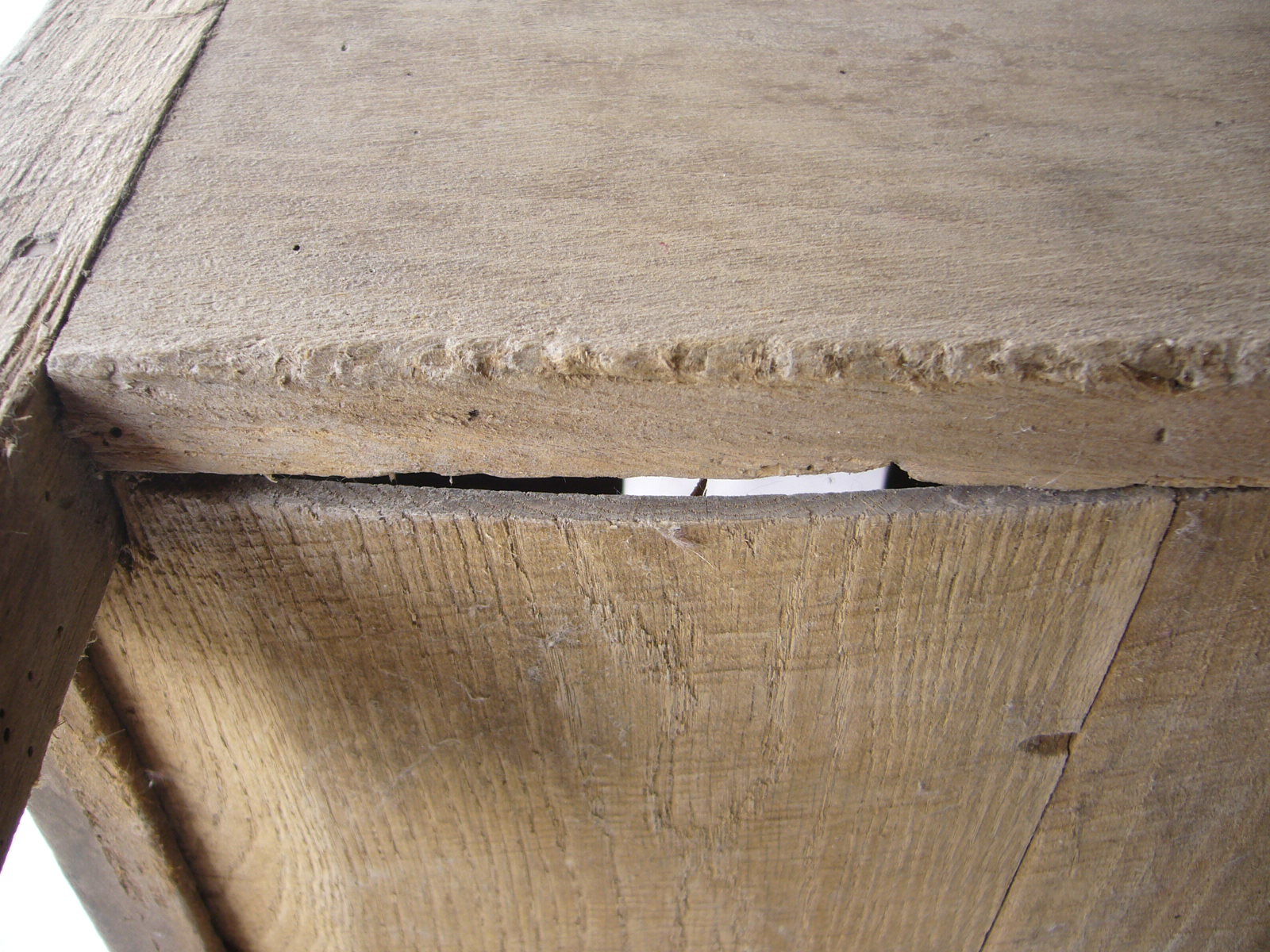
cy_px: 476
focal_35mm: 35
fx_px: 1284
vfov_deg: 40.7
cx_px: 635
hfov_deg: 52.6
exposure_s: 1/60
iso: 80
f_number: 2.8
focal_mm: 5.8
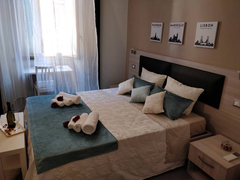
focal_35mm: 24
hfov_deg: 71.6
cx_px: 120
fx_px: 166
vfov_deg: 56.8
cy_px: 90
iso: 500
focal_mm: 4.1
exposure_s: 1/50
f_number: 1.7
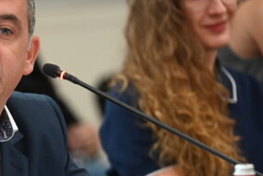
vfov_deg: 3.0
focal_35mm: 453
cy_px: 131
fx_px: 3309
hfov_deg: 4.5
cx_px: -13
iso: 5000
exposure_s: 1/200
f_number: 2.8
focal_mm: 170
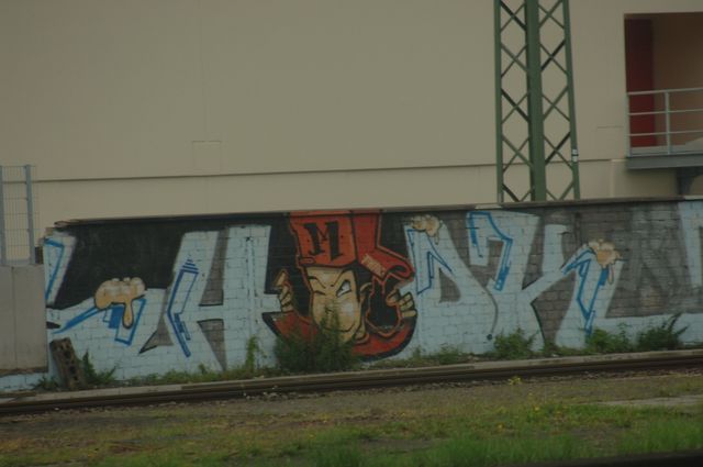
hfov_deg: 6.9
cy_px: 234
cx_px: 352
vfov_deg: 4.6
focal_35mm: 300
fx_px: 5851
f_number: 5.6
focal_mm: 200
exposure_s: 1/250
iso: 400
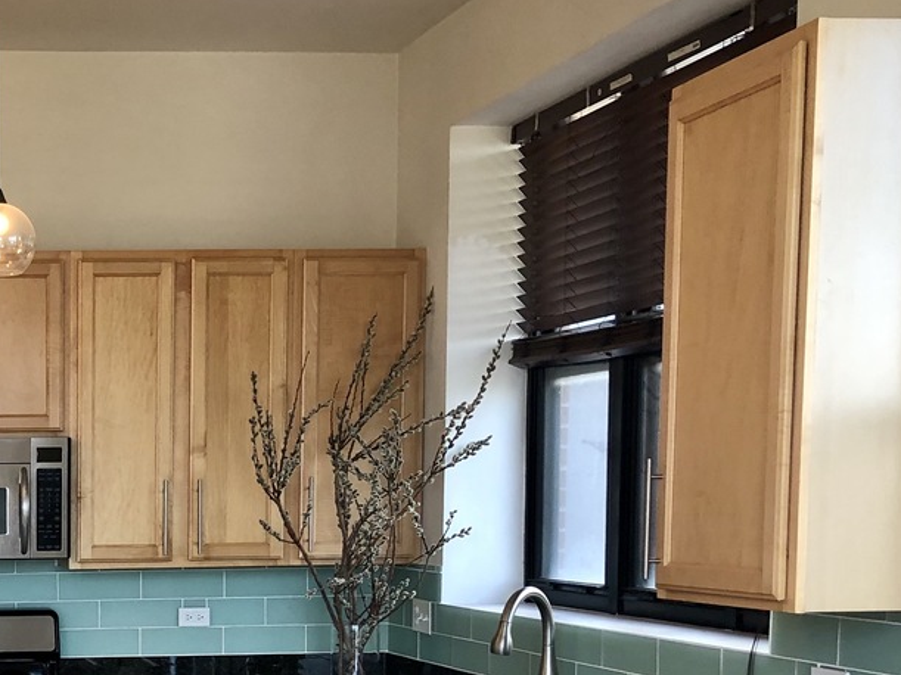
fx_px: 1718
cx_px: -83
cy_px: 672
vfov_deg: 21.5
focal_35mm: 66
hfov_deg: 27.0
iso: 25
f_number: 1.8
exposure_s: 1/40
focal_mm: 4
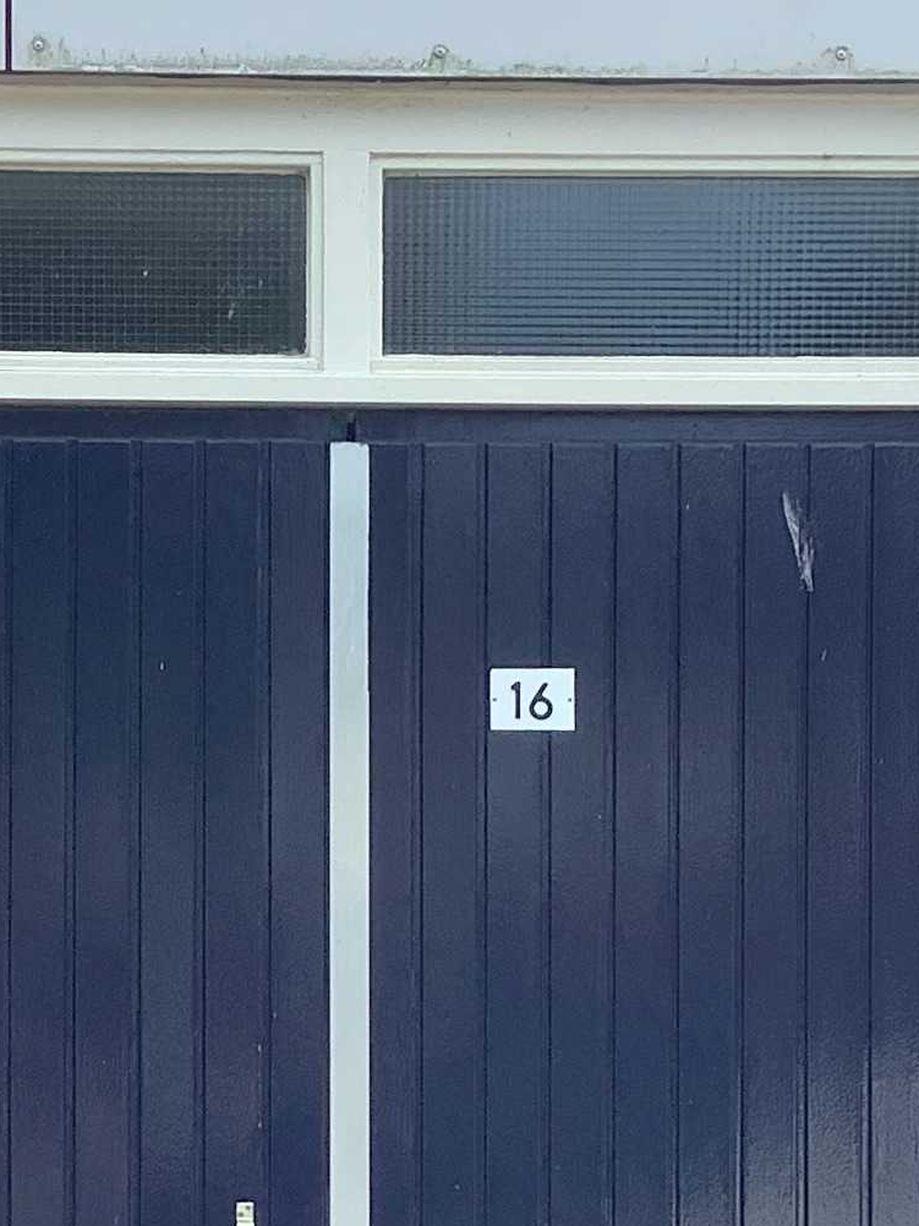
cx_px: 258
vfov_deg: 19.2
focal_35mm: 101
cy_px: 1038
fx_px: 3577
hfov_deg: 14.6
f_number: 2.4
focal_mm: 3.3
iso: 25
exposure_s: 1/126
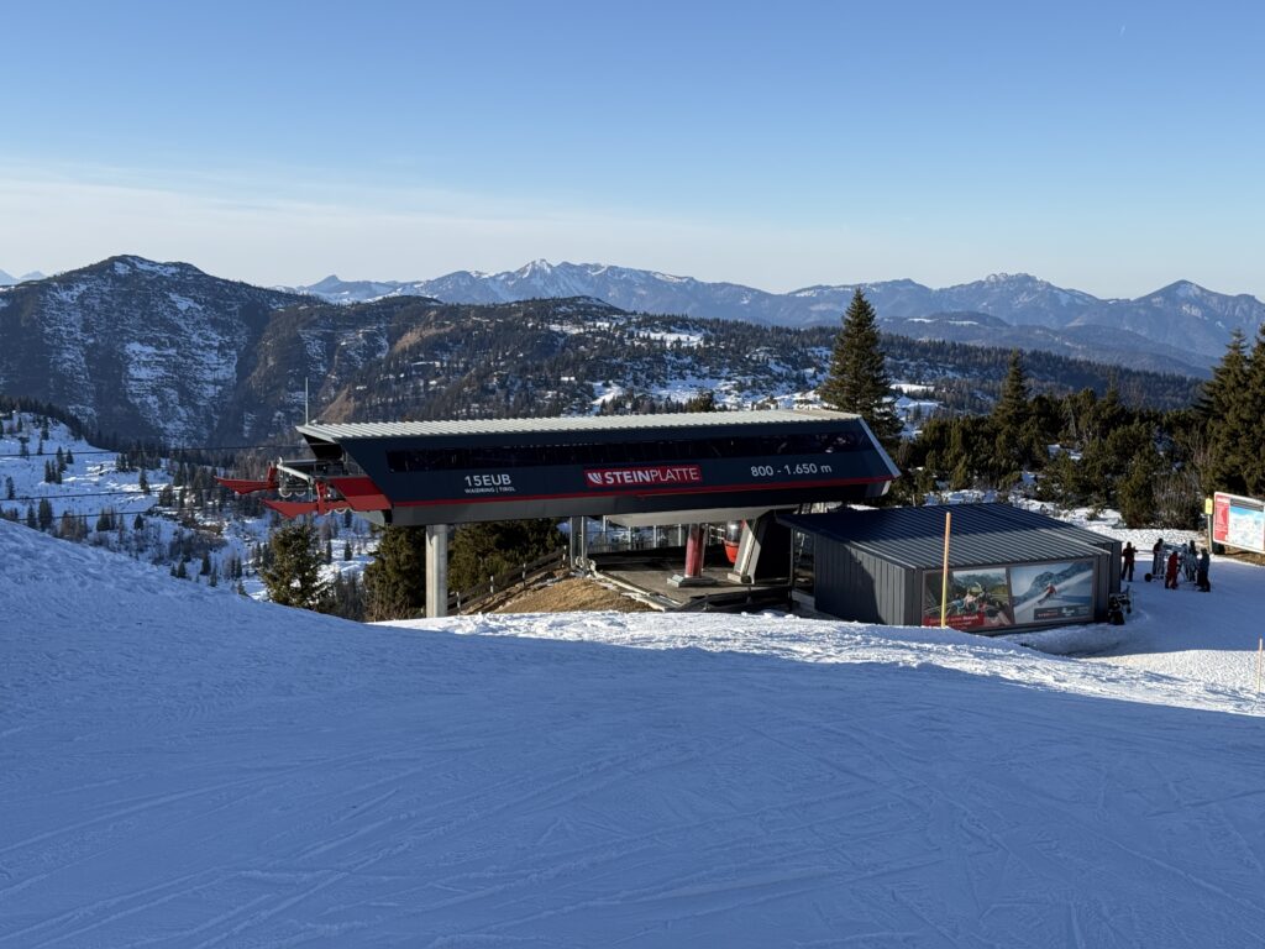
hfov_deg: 39.7
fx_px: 1754
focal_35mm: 48
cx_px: 632
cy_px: 474
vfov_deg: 30.3
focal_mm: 6.76
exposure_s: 1/2415
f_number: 1.78
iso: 64
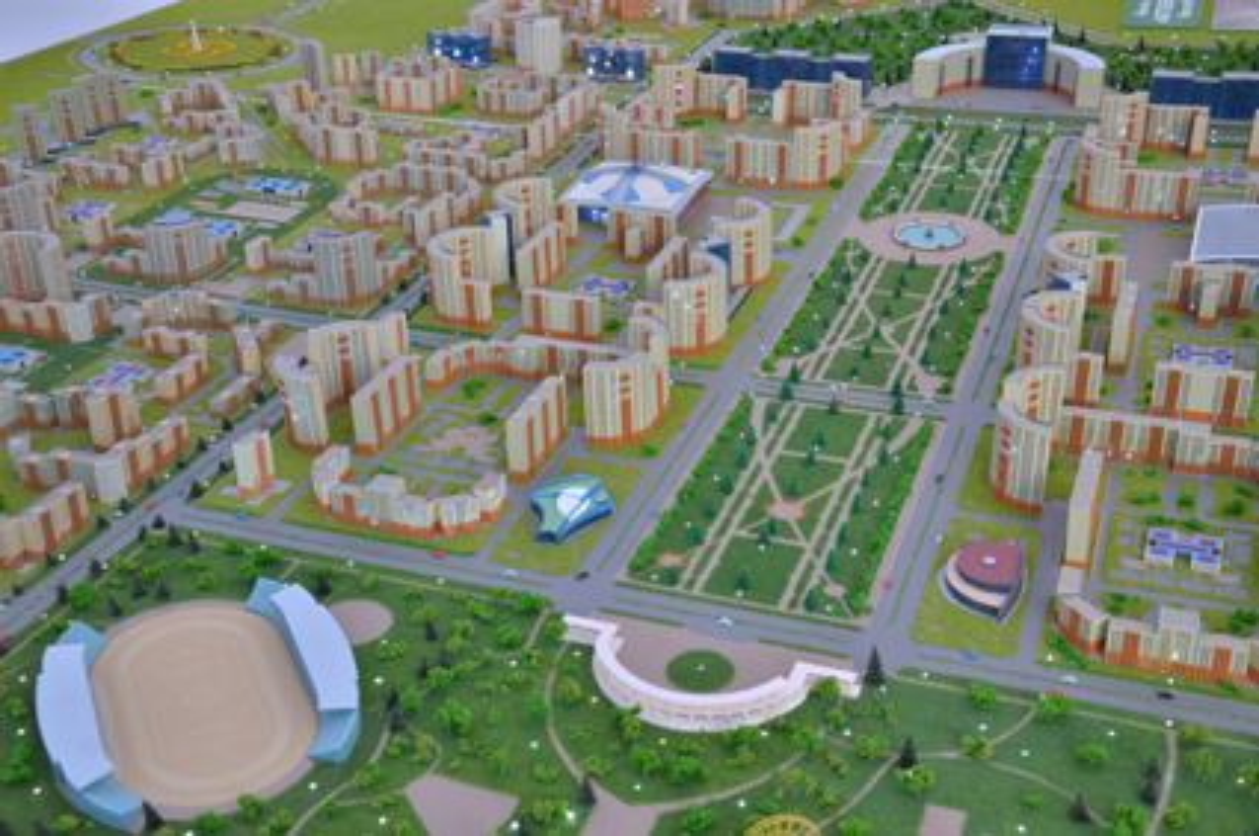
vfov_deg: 29.8
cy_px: 418
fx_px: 1571
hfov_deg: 43.7
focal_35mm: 45
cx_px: 630
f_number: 7.1
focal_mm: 30
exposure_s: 1/400
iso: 640
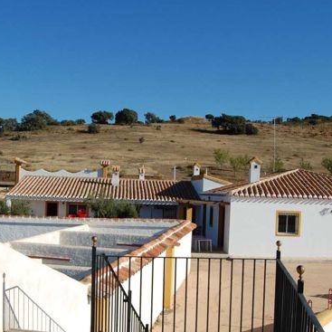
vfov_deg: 38.2
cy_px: 196
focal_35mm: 44
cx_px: 148
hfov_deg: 38.3
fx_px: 477
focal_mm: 18
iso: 200
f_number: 11
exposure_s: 1/400
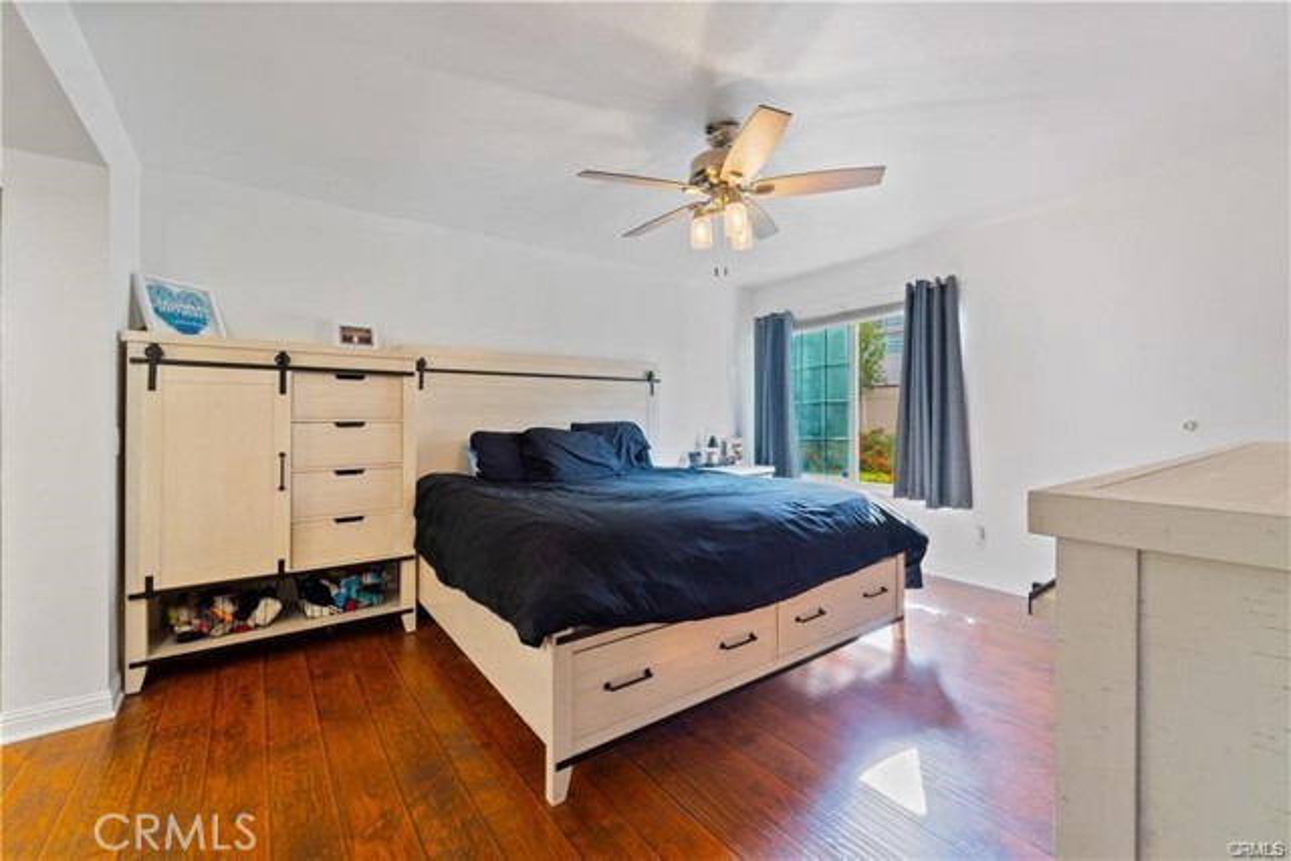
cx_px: 646
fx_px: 502
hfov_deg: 104.2
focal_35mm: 14
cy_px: 430
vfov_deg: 81.2
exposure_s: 2.5
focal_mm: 14
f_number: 11
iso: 100
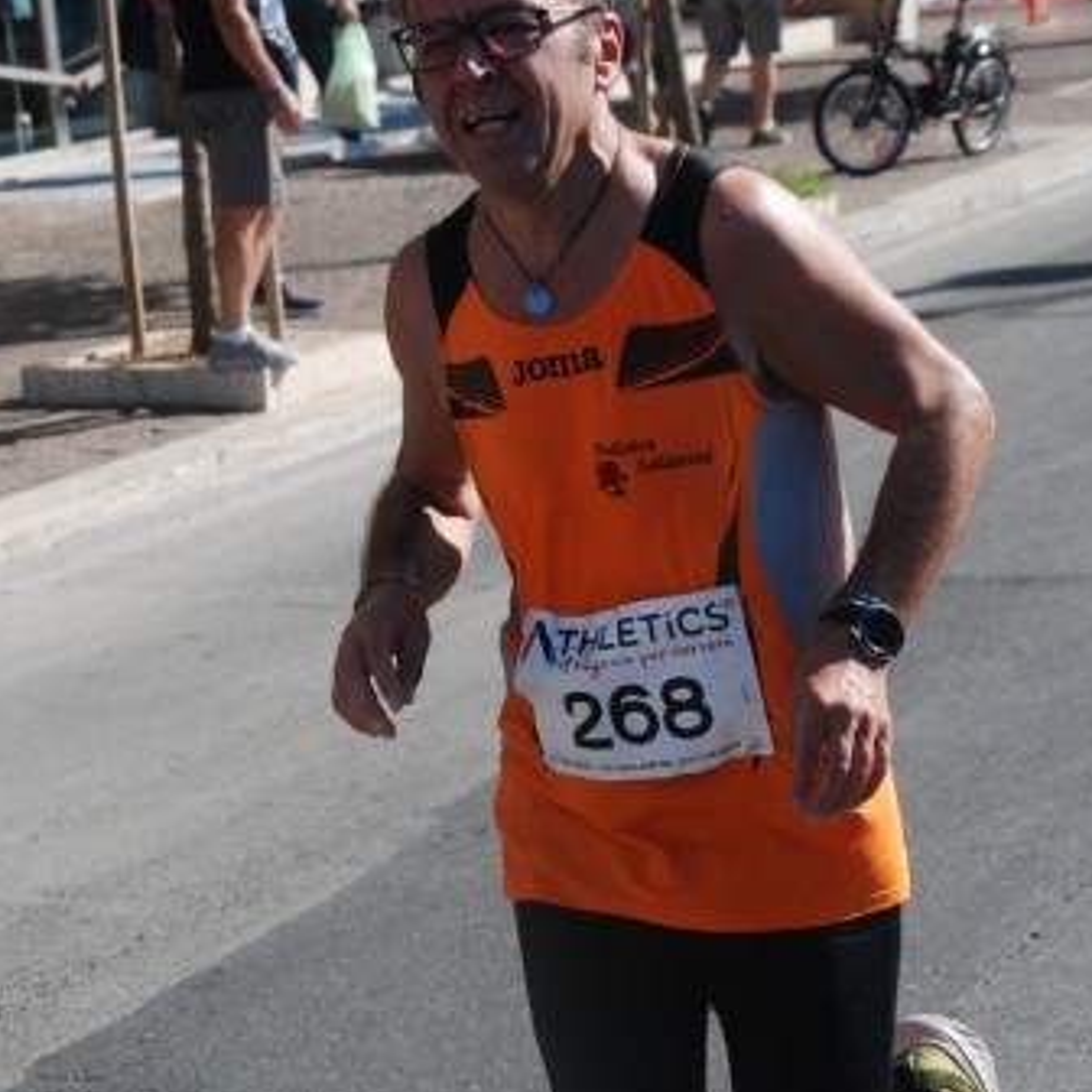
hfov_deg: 15.3
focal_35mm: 114
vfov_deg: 15.3
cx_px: 538
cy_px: 426
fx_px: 4069
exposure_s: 1/2000
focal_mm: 50
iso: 1000
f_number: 7.1
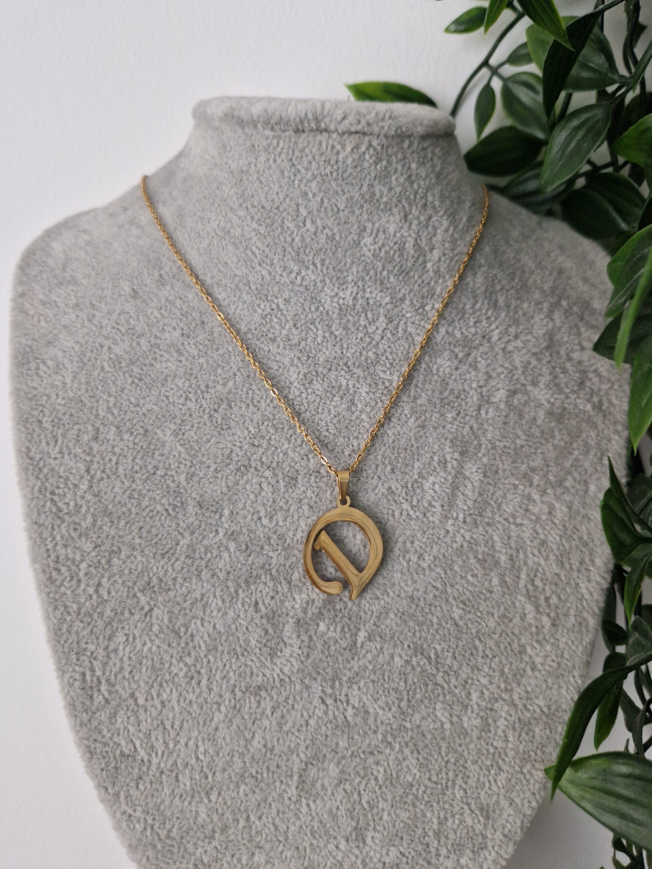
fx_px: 578
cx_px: 326
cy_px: 434
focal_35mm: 23
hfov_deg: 58.9
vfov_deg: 73.9
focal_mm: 5.4
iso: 100
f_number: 1.8
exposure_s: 1/100
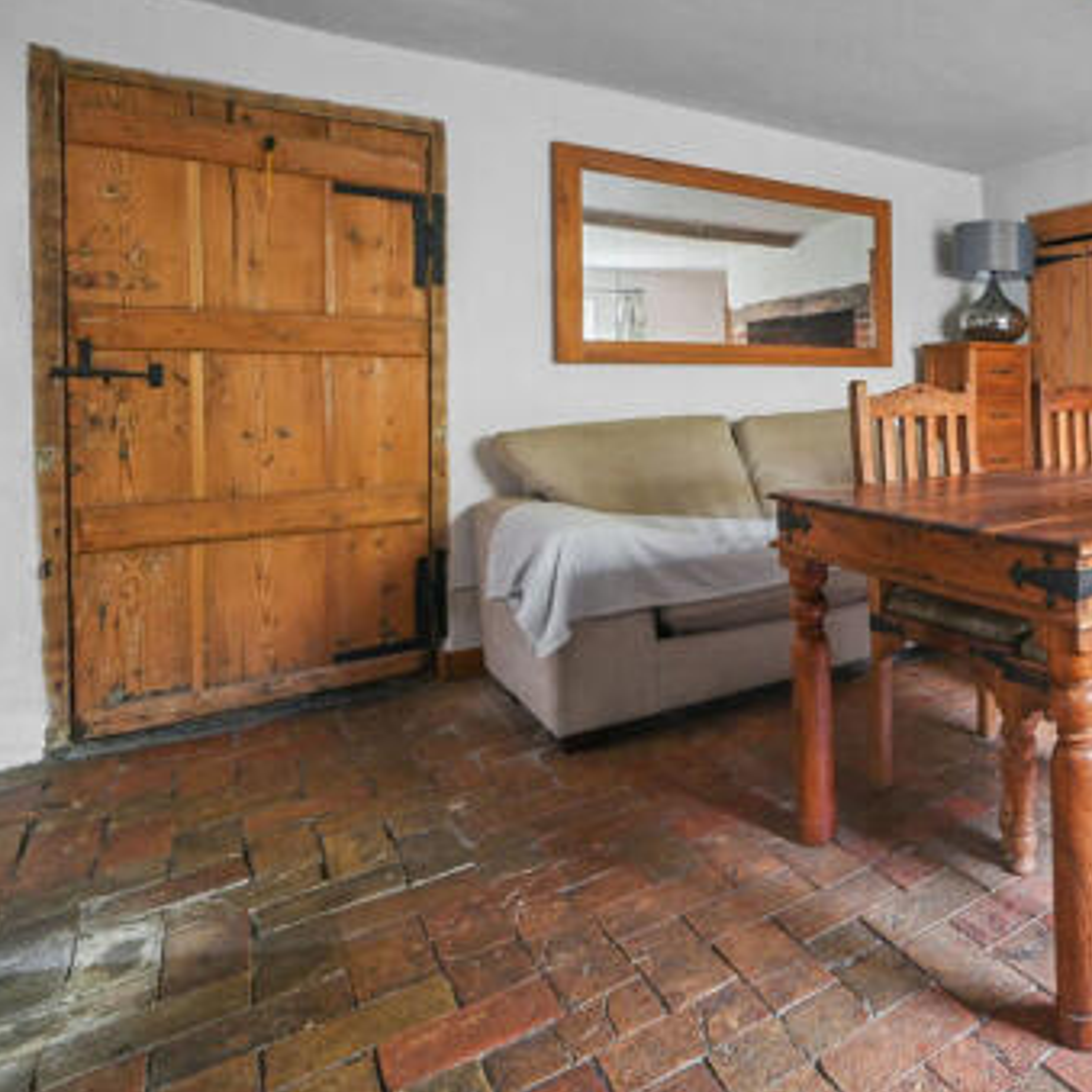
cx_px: 995
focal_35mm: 23
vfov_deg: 66.2
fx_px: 821
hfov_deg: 57.2
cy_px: 406
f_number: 8
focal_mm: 14
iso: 400
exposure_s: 8
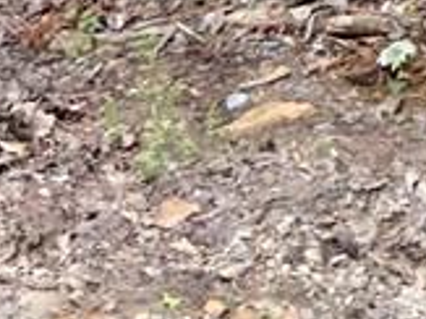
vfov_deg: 7.2
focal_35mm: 182
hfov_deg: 10.3
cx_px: 753
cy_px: -654
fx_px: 2238
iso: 40
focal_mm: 3
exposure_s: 1/122
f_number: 1.8
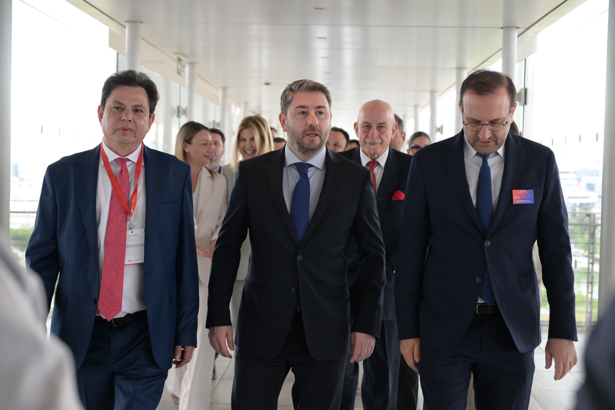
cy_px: 205
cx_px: 308
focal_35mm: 52
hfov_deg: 38.2
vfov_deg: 26.0
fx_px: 888
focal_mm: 52
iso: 2500
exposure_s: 1/1600
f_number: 4
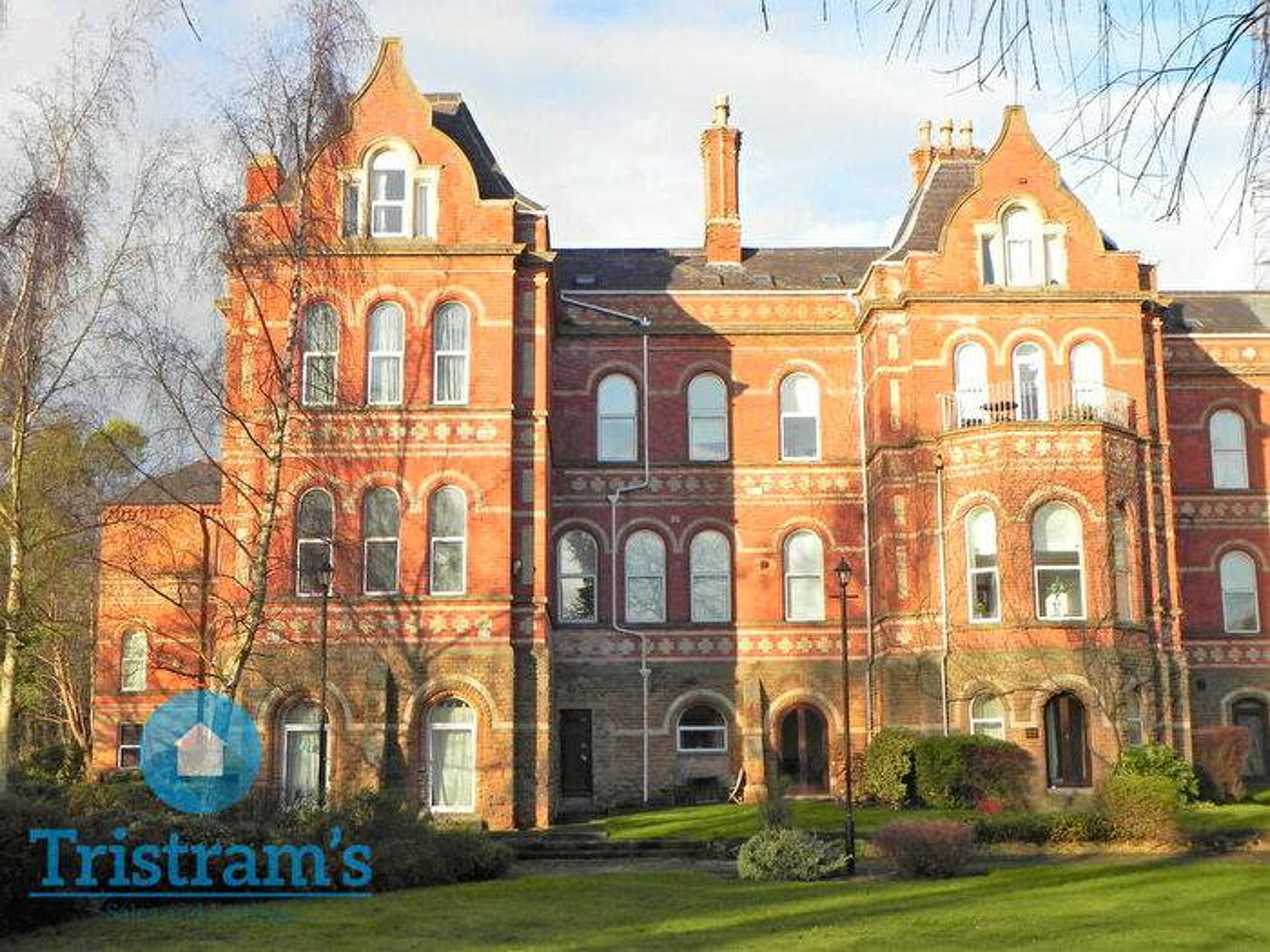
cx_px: 635
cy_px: 476
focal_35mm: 46
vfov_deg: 31.5
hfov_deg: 41.2
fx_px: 1688
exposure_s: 1/243
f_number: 5.6
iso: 160
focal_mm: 8.2
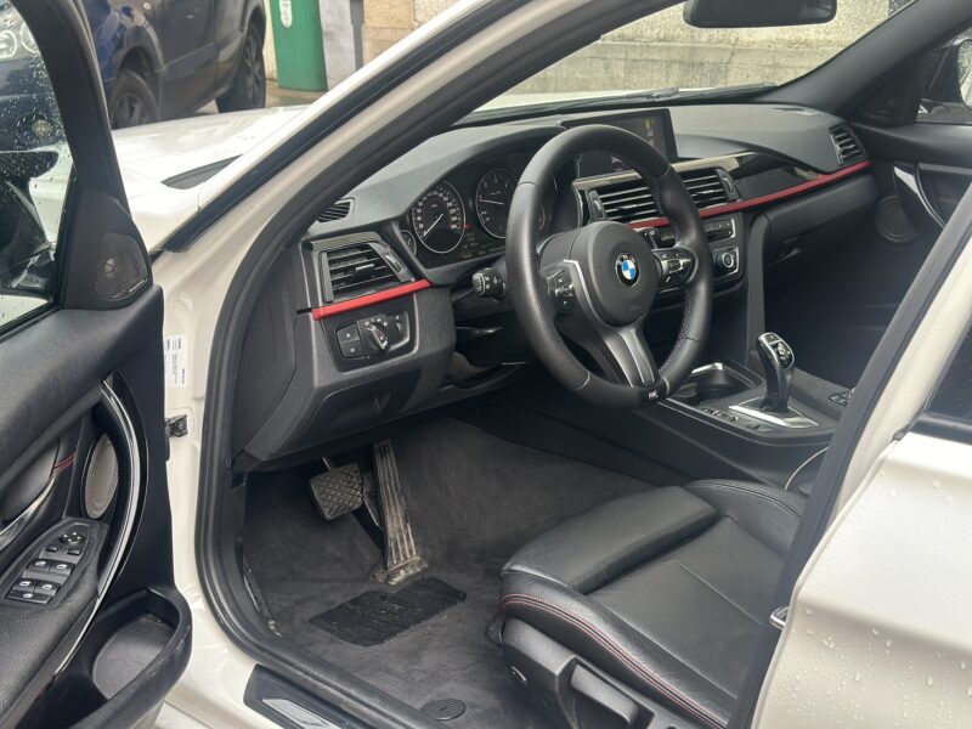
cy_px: 364
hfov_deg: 39.7
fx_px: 1348
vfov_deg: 30.3
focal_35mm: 48
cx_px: 486
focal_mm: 6.86
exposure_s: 1/199
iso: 80
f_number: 1.78
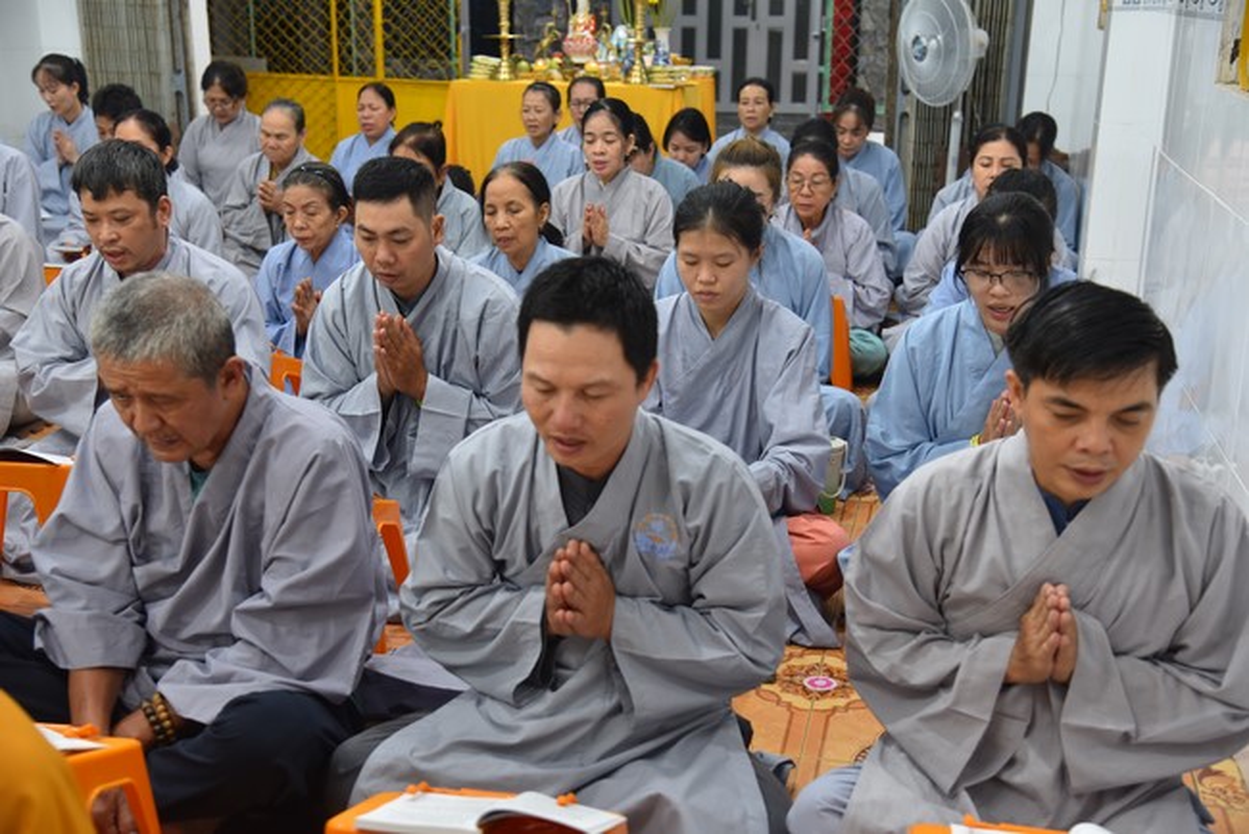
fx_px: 1666
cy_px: 417
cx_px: 624
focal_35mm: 48
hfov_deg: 41.1
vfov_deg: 28.1
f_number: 4
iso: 720
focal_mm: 48
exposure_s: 1/60
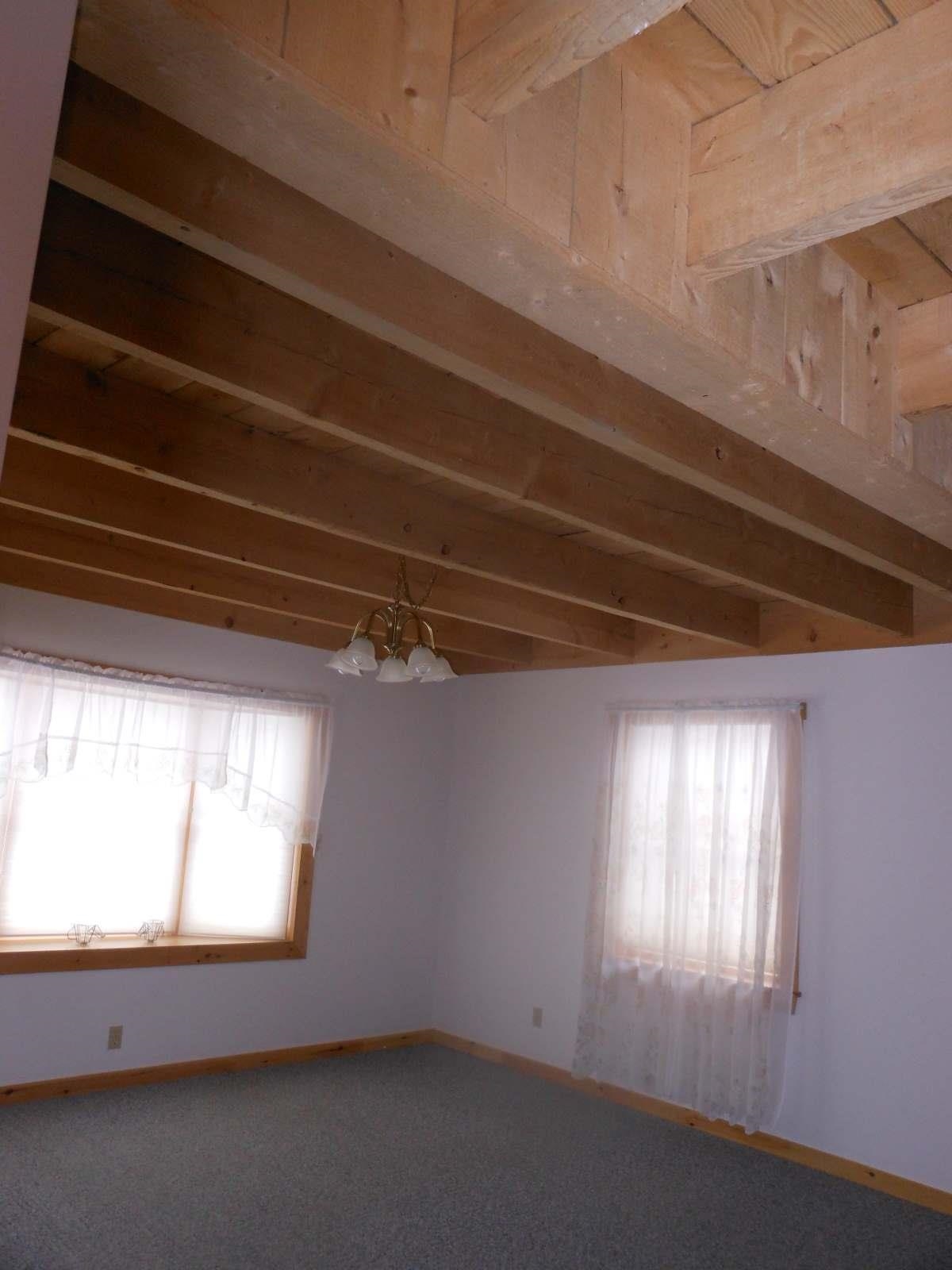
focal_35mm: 28
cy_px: 635
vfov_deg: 63.4
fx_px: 1027
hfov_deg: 49.7
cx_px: 476
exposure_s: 1/25
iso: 250
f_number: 3.7
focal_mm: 5
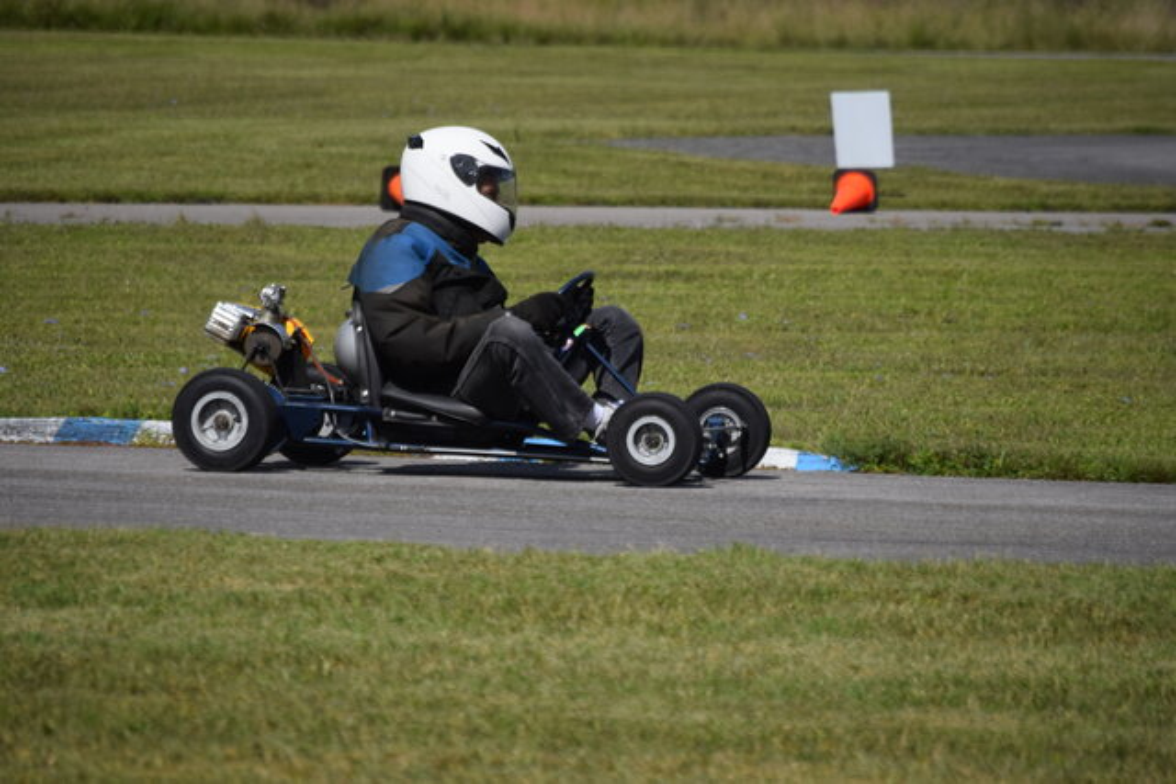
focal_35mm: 300
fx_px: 9802
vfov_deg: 4.6
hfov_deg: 6.9
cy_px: 392
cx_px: 588
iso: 250
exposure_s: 1/2000
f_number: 5.6
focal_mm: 200
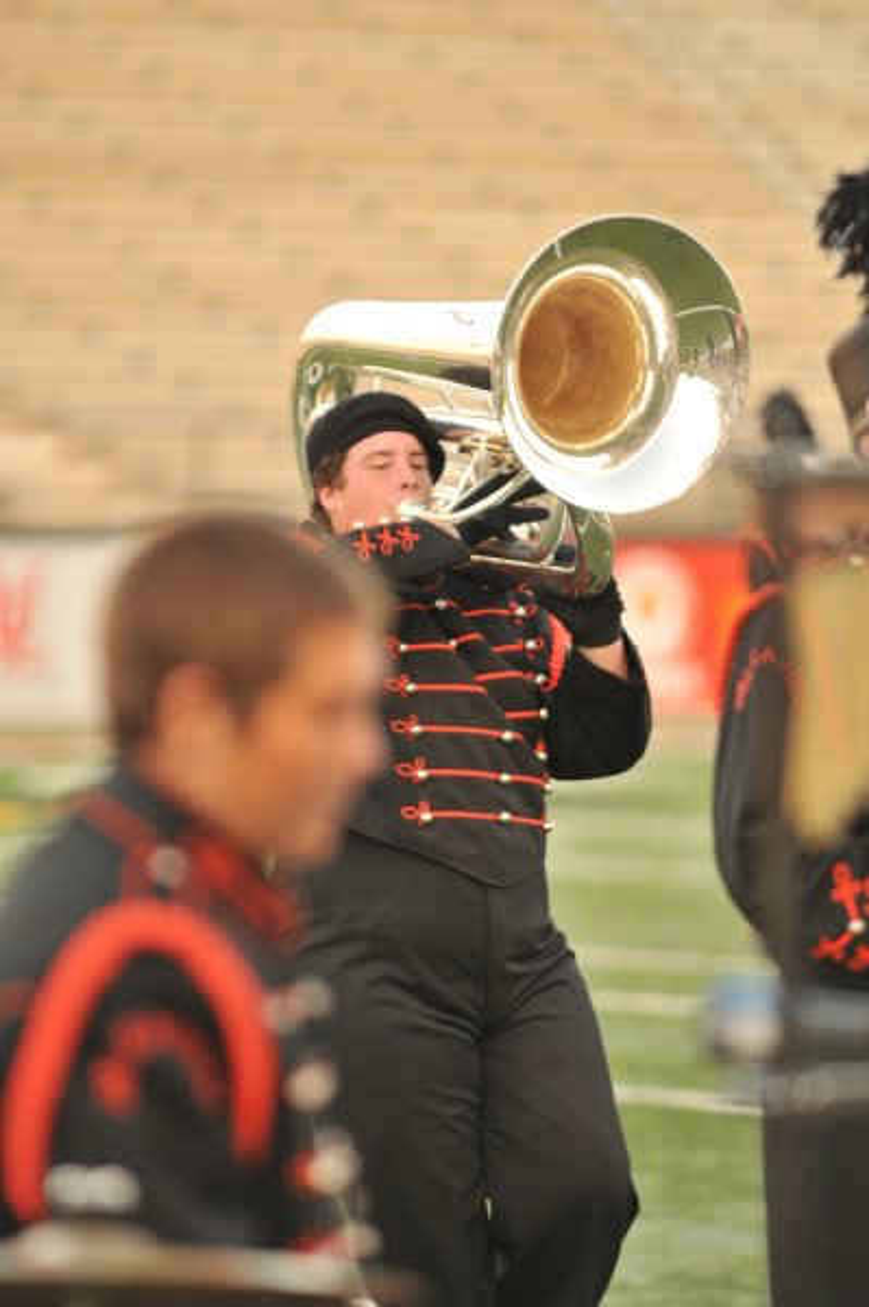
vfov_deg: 6.9
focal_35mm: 300
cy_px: 654
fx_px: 10881
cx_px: 434
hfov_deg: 4.6
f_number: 2.8
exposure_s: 1/250
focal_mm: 200
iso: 200
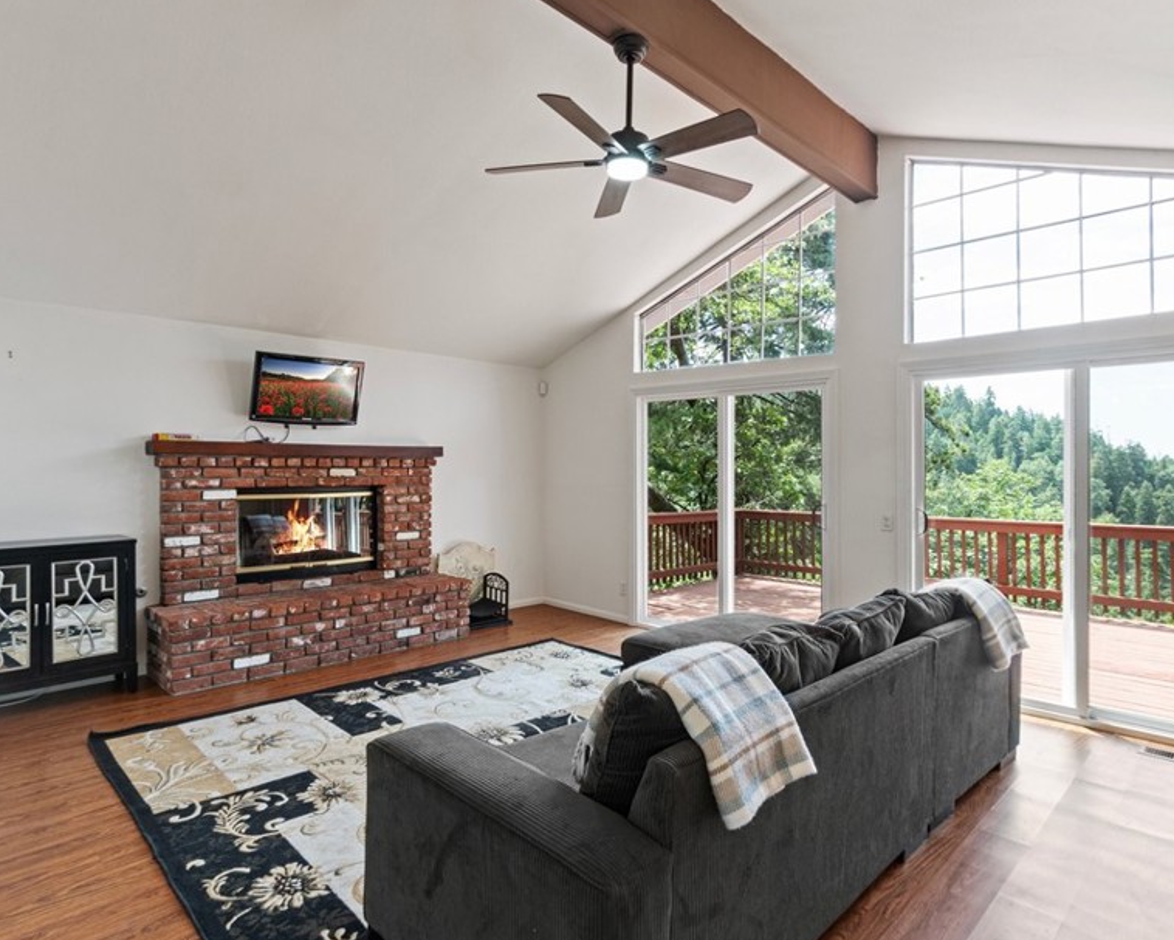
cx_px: 590
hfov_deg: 83.3
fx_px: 660
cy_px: 488
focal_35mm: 19
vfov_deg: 70.9
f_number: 10
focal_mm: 10
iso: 400
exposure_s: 1/6
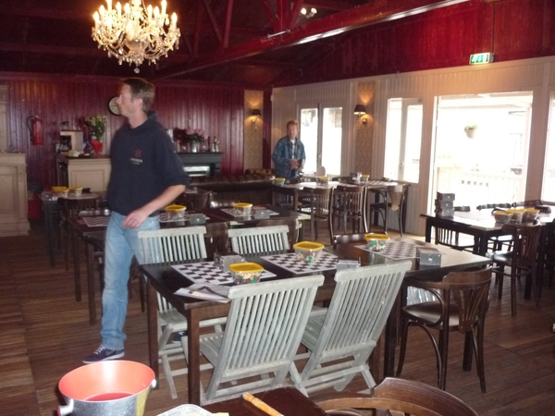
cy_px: 208
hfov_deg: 55.4
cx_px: 278
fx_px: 529
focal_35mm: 33
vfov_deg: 42.9
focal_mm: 5.5
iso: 400
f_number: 2.8
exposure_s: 1/30
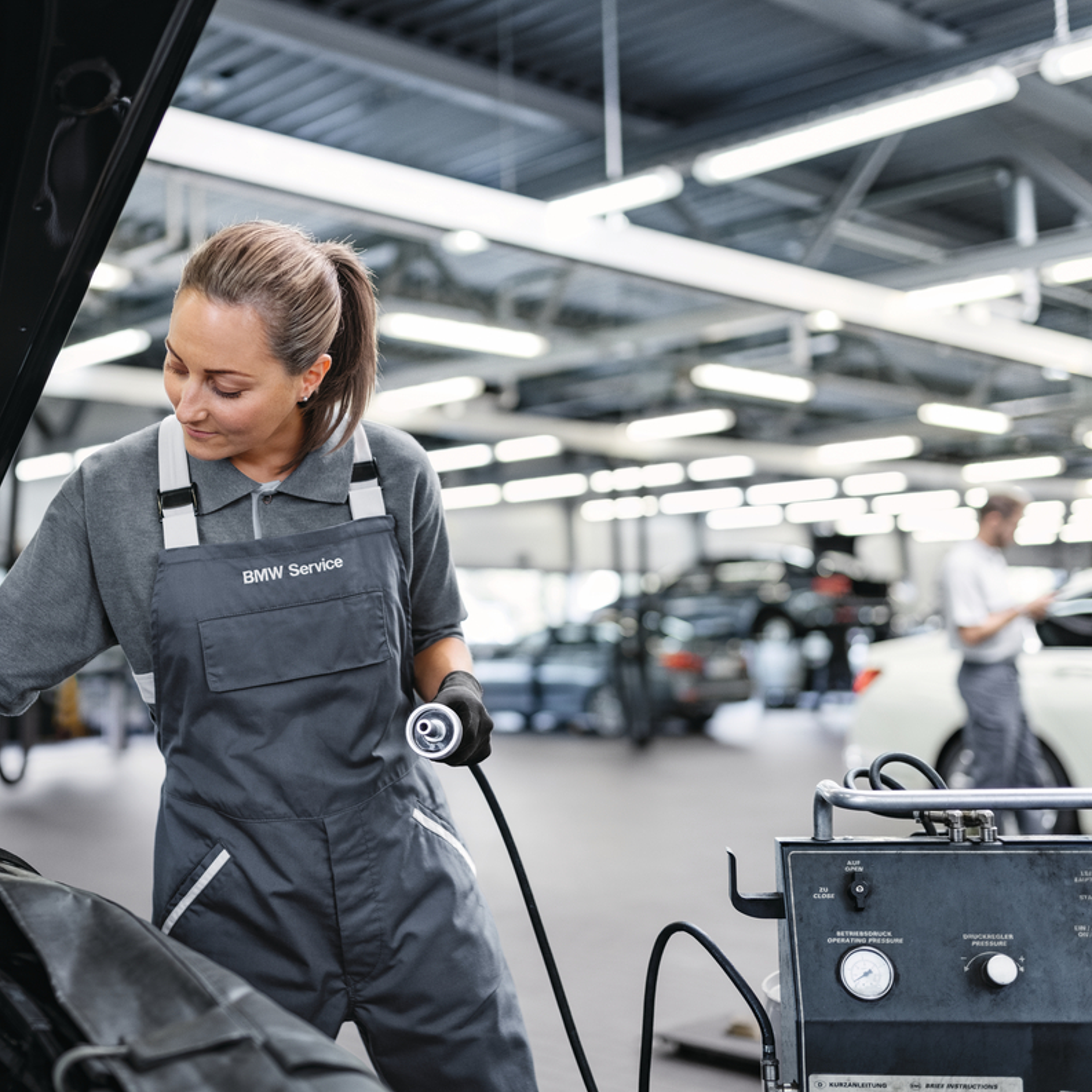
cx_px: 379
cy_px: 548
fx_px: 1606
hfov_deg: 37.2
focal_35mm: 45
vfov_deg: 37.6
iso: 125
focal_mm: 35
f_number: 1.6
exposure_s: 1/125
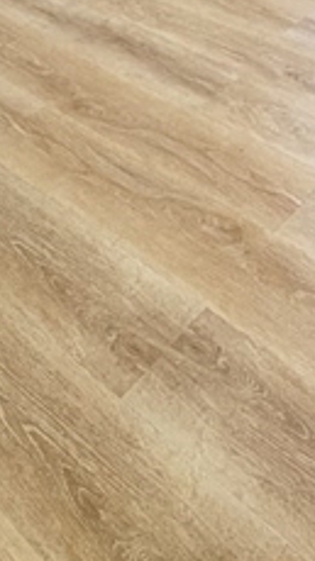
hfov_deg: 22.6
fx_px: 759
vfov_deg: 28.8
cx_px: 310
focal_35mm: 51
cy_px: -246
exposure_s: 1/70
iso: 200
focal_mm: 2.22
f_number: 2.2
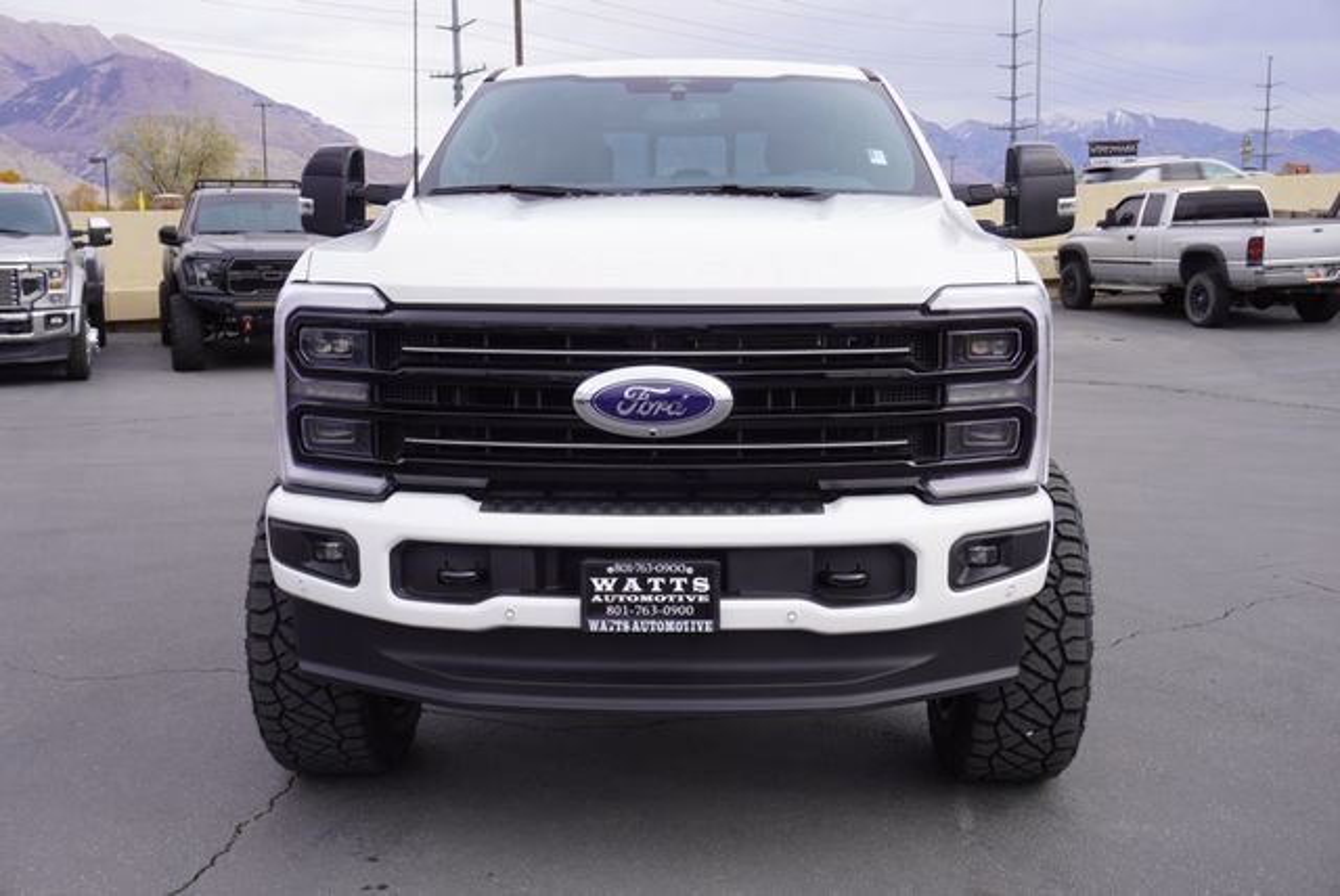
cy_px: 448
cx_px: 670
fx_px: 1453
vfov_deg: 34.3
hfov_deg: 49.5
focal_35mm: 39
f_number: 7.1
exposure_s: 1/100
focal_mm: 26
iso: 100
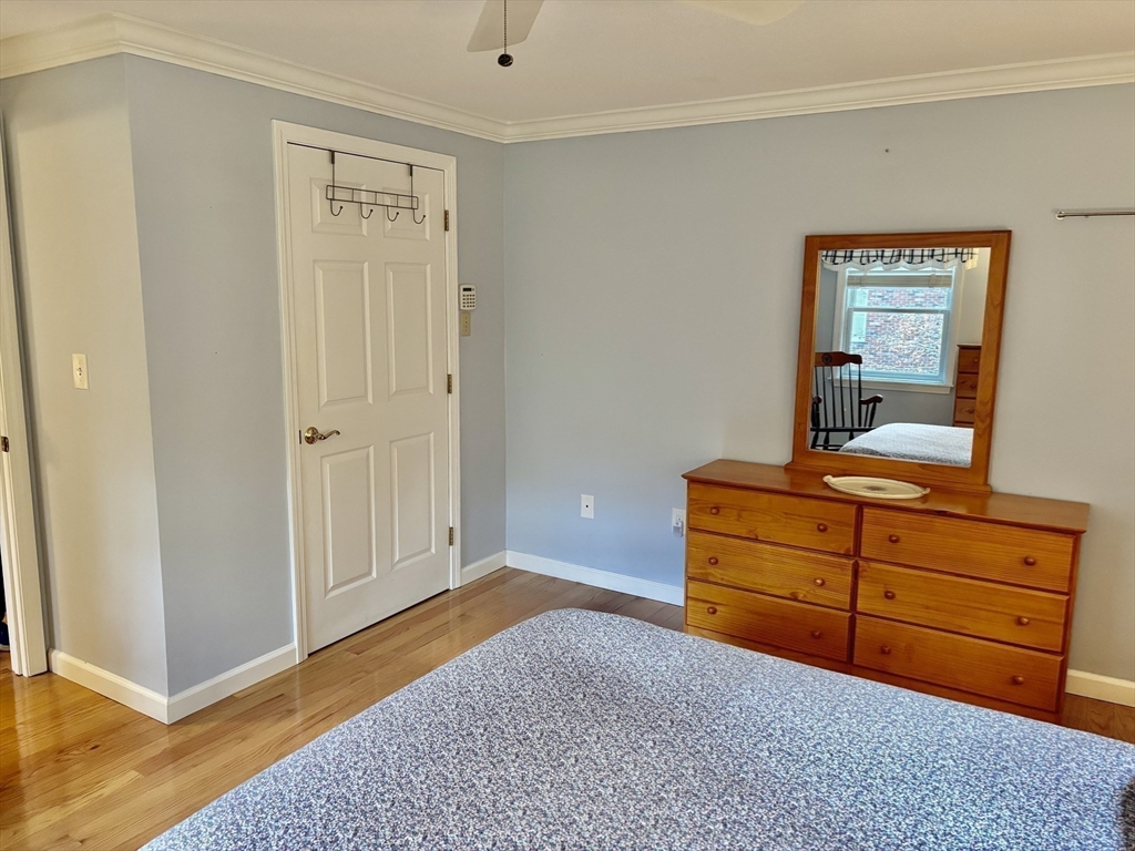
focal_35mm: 26
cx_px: 568
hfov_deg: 67.3
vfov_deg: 53.1
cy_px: 426
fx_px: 852
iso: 320
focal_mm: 5.96
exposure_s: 1/60
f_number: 1.6
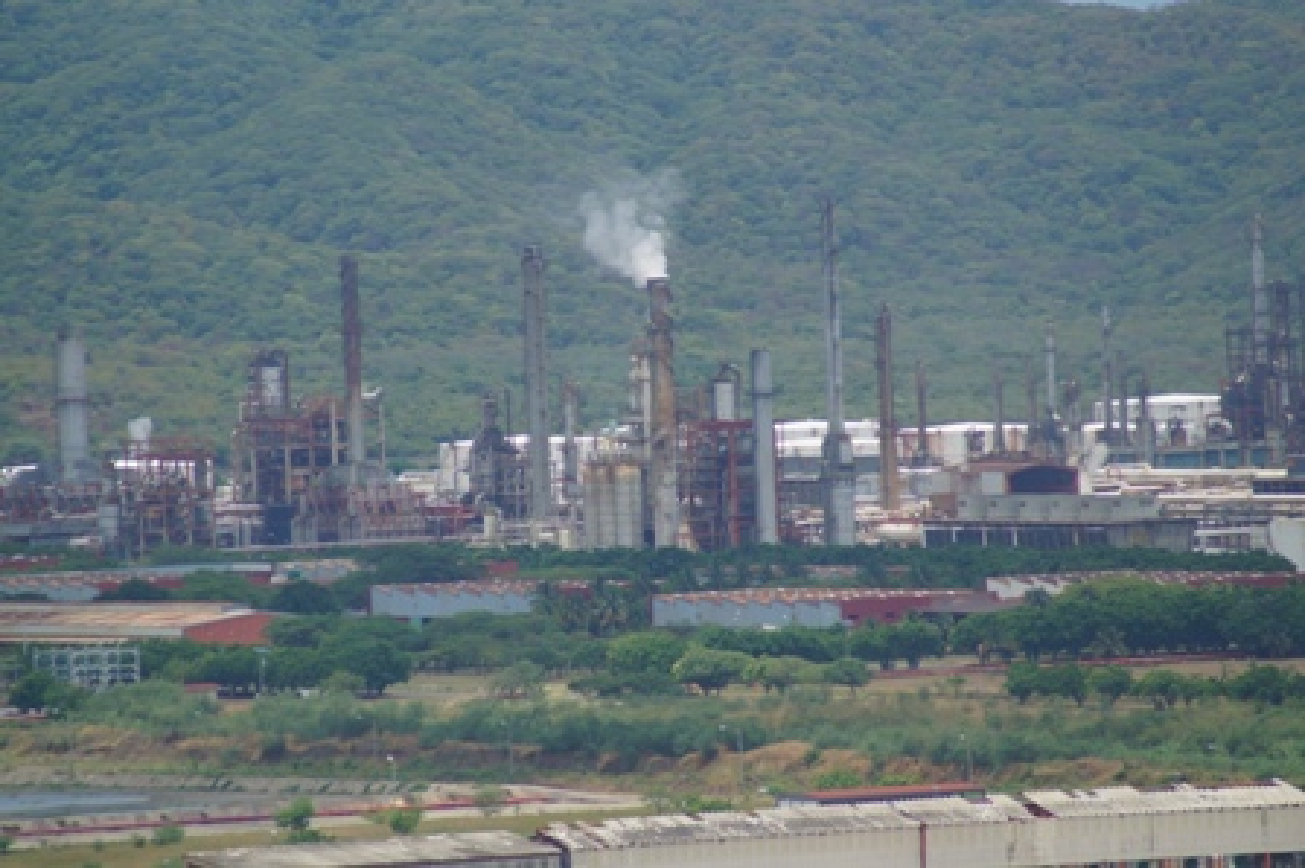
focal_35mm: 450
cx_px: 652
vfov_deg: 3.1
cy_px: 434
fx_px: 16300
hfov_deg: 4.6
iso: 100
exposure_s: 1/500
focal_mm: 300
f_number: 6.3
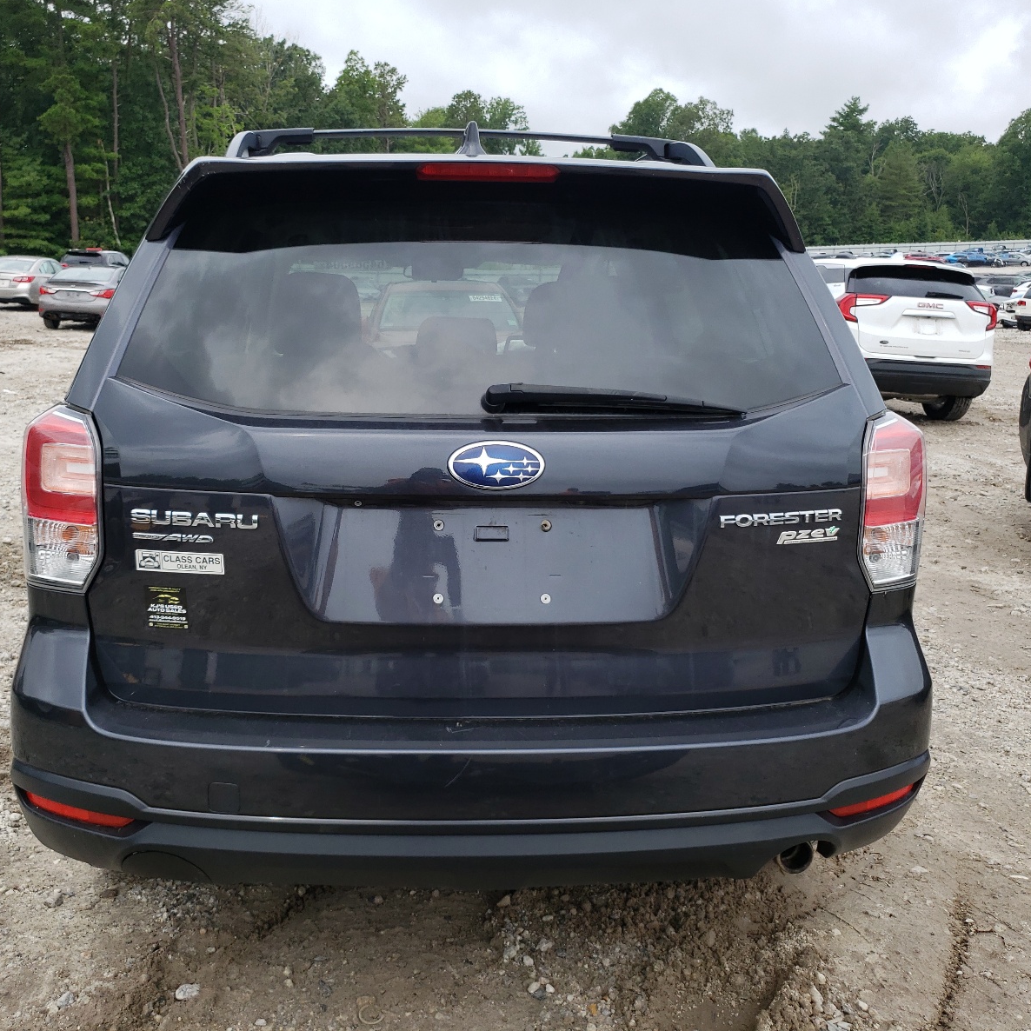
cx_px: 469
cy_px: 510
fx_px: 1045
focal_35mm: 31
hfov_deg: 52.5
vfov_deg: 52.5
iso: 50
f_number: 1.5
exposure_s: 1/1111
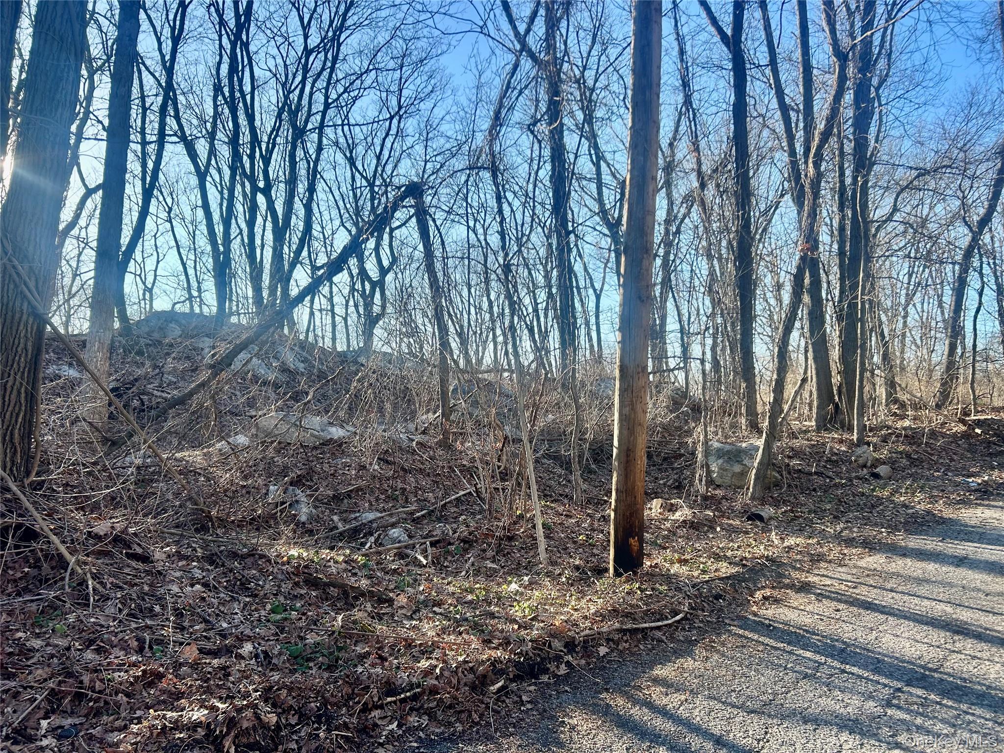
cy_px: 376
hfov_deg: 67.3
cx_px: 502
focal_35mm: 26
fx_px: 754
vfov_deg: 53.1
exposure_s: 1/1183
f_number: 1.5
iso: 50
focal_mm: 5.7
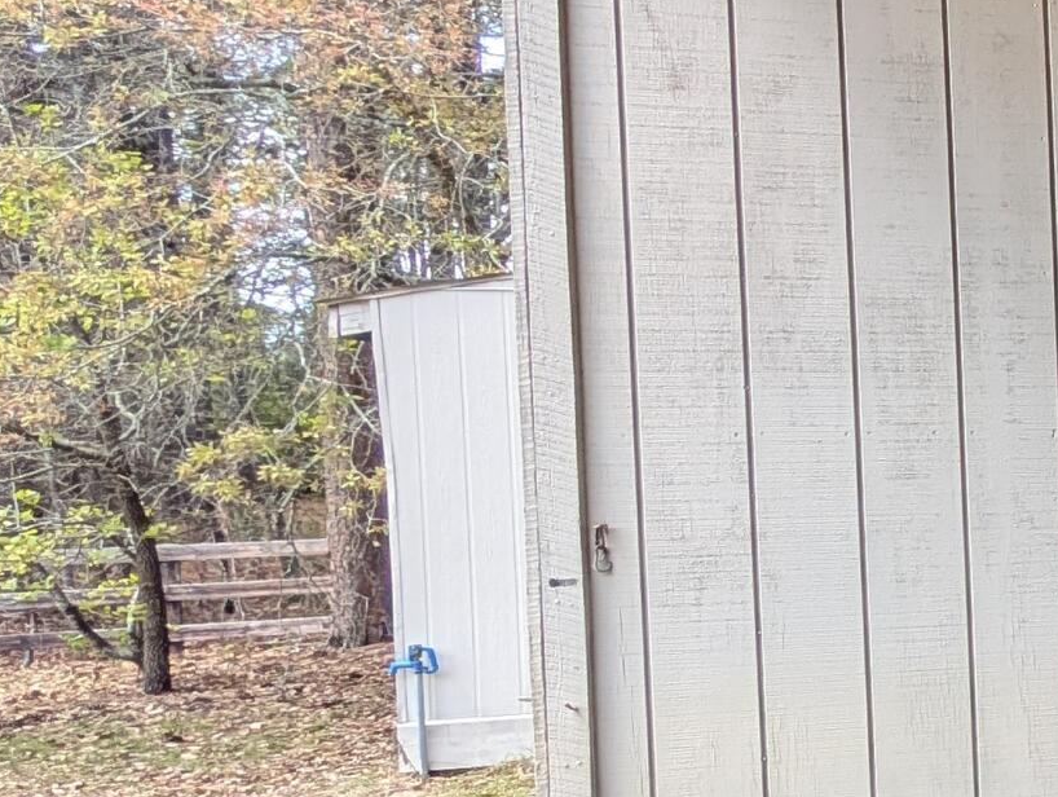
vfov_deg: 32.9
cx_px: 1895
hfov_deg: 22.7
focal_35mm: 44
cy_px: 459
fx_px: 1347
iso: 49
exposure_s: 1/327
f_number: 1.7
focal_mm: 2.02
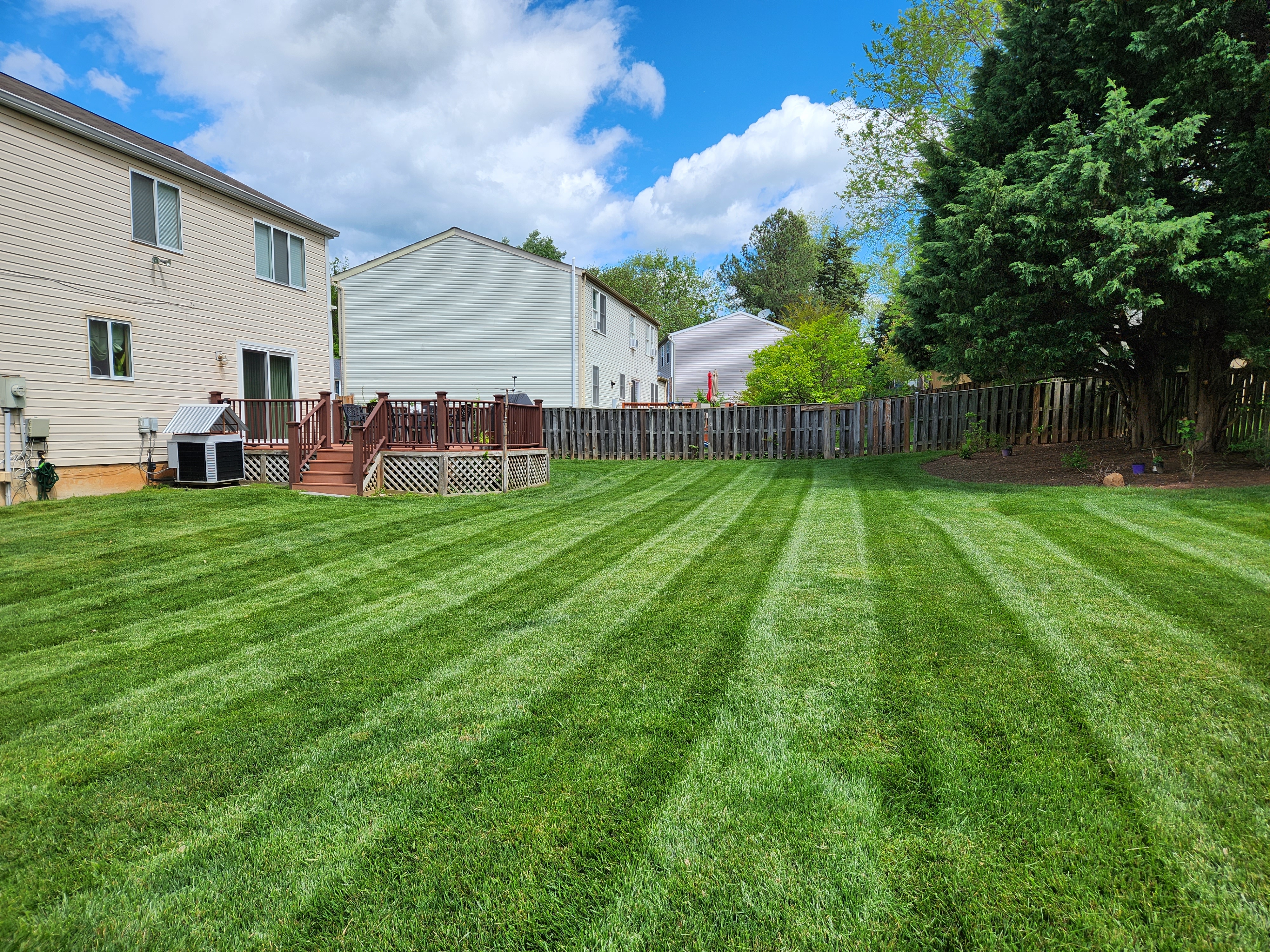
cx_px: 635
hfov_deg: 73.9
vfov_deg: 58.9
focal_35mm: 23
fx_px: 844
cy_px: 476
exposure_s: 1/1663
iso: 20
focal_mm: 5.4
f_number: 1.8
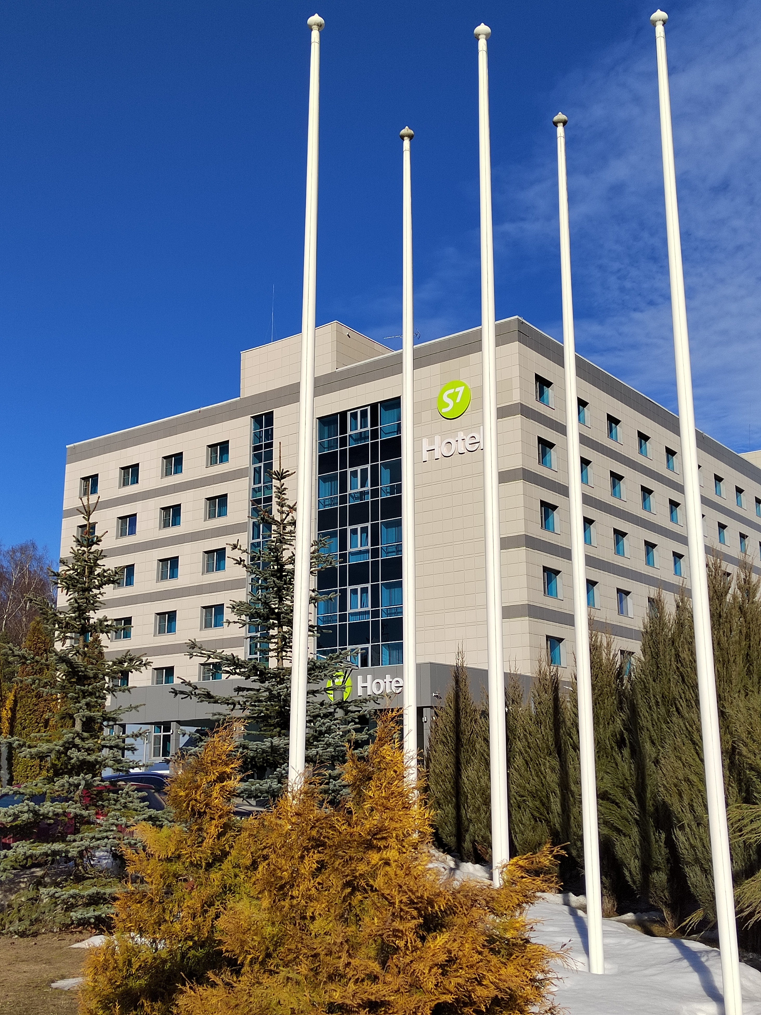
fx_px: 1085
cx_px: 380
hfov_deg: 38.7
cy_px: 508
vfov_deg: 50.1
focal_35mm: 37
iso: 188
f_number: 1.9
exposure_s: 1/2644
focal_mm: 5.52
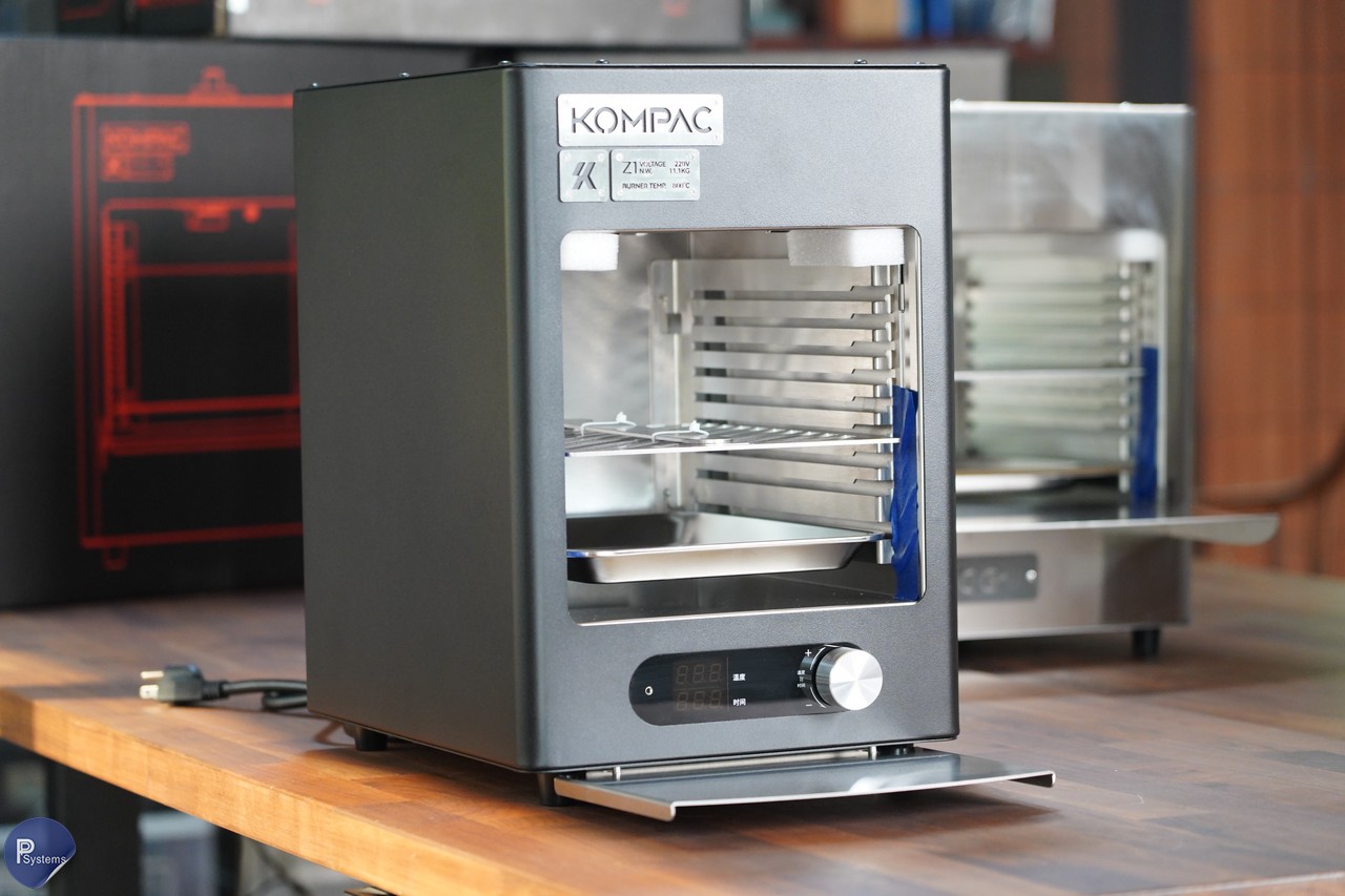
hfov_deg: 19.5
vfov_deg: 13.0
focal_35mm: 105
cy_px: 448
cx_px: 672
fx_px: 3922
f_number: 4
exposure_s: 1/125
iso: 3200
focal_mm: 105
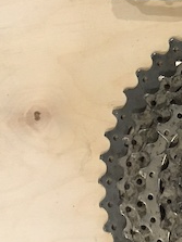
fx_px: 730
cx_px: 248
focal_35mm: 104
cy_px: 11
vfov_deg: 18.5
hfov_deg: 13.6
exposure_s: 1/20
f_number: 2.2
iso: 200
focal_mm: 4.15
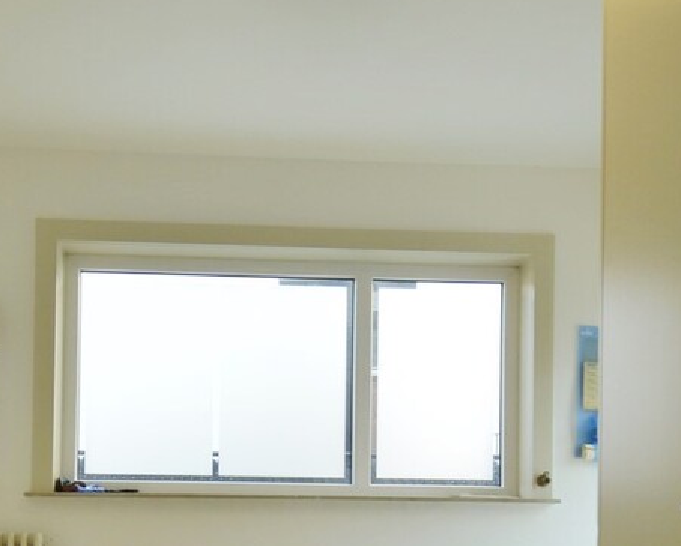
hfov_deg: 43.7
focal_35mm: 42
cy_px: 498
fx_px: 847
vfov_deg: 33.7
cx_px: 285
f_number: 4.5
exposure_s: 1/80
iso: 400
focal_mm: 10
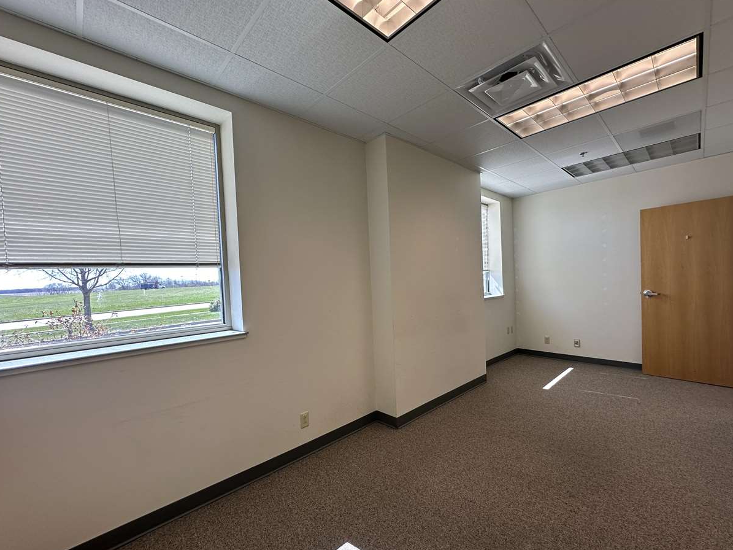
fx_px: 318
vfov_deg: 81.7
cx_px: 377
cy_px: 290
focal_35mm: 15
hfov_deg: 98.2
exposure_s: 1/117
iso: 80
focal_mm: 2.22
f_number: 2.2
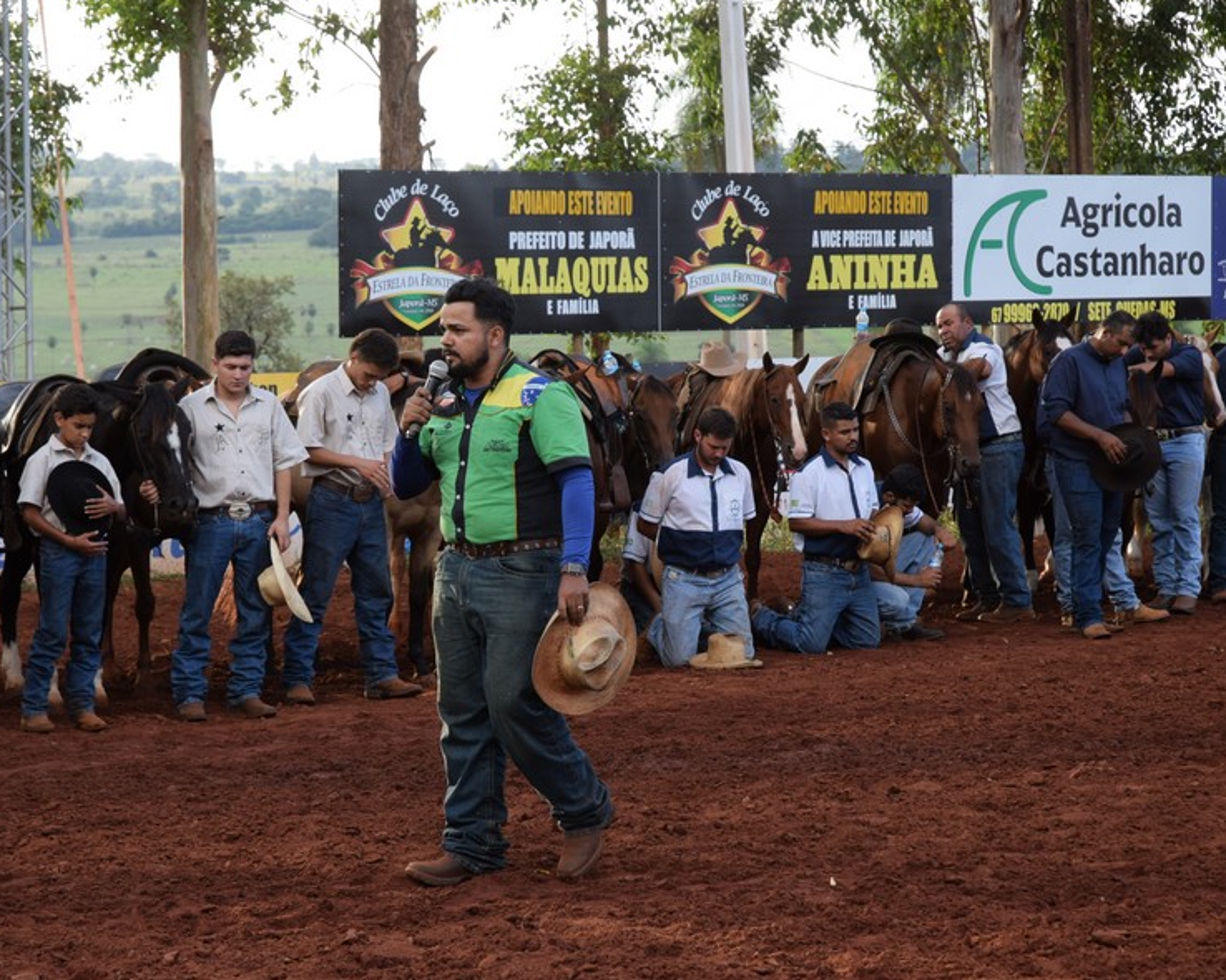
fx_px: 4353
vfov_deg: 12.8
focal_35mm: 120
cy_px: 483
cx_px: 566
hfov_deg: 16.0
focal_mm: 70
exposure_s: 1/640
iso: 800
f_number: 6.3
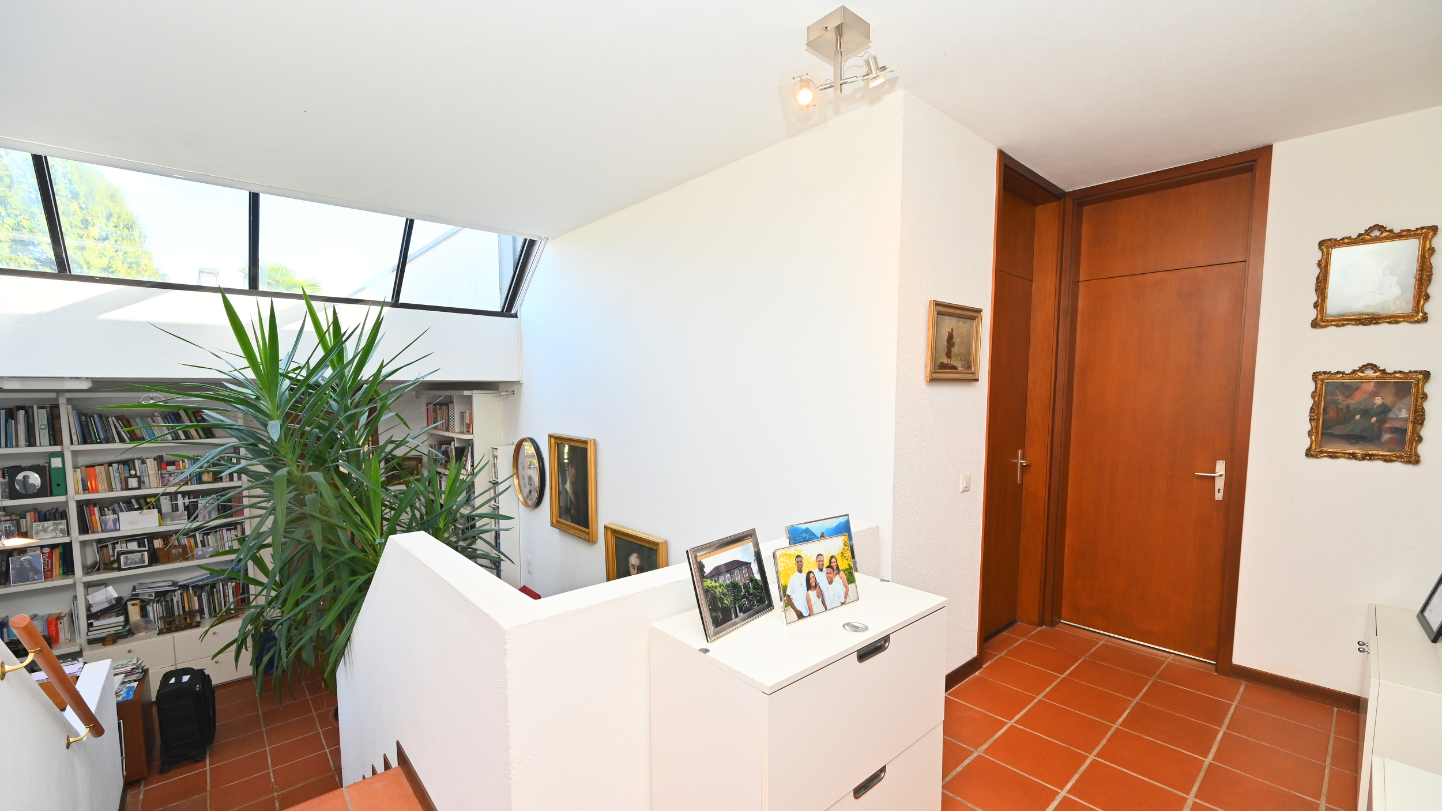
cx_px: 722
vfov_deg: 70.4
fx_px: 574
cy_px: 435
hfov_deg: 103.0
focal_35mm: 15
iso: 200
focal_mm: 14
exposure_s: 1/125
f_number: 5.6
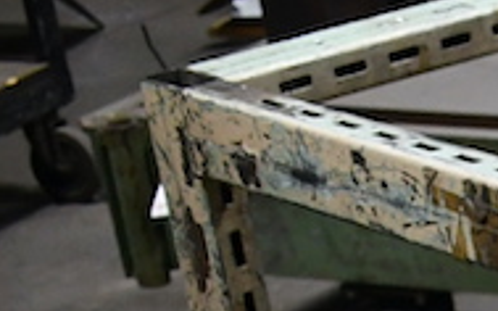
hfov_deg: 8.8
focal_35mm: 207
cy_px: 932
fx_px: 2809
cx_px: 1325
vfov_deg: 5.9
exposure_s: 1/125
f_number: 3.5
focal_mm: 20
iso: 1250
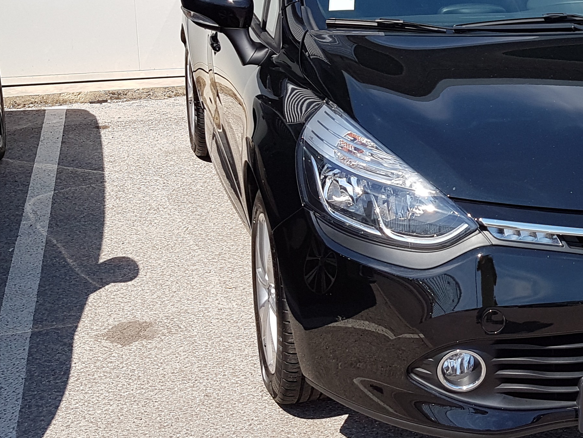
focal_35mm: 58
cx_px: 590
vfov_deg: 25.0
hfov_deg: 30.7
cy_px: 123
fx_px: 977
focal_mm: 4.2
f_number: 1.7
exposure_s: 1/1700
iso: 40
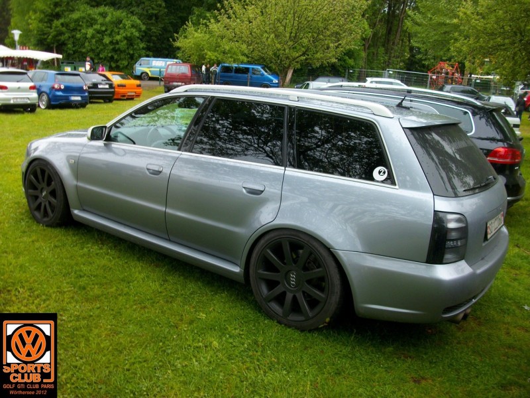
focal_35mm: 34
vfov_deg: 41.8
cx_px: 265
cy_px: 199
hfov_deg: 54.0
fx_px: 521
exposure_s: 1/118
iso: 80
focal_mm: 5.7
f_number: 2.9
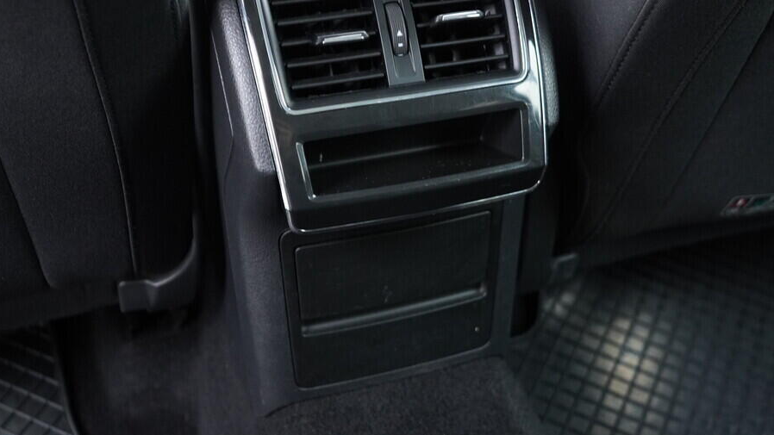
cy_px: 143
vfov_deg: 27.5
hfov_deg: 47.4
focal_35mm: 43
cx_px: 395
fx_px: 882
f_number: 2.8
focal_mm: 24
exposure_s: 1/40
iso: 1600
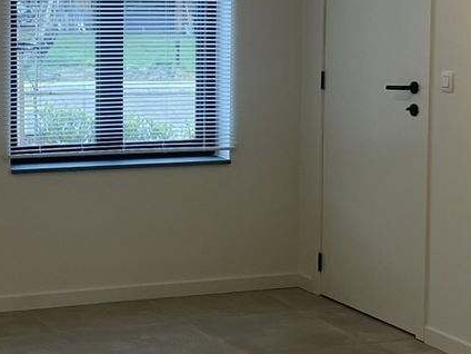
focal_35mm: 98
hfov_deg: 19.9
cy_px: 86
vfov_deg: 15.0
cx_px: 147
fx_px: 1333
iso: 80
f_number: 1.5
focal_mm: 5.7
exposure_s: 1/100
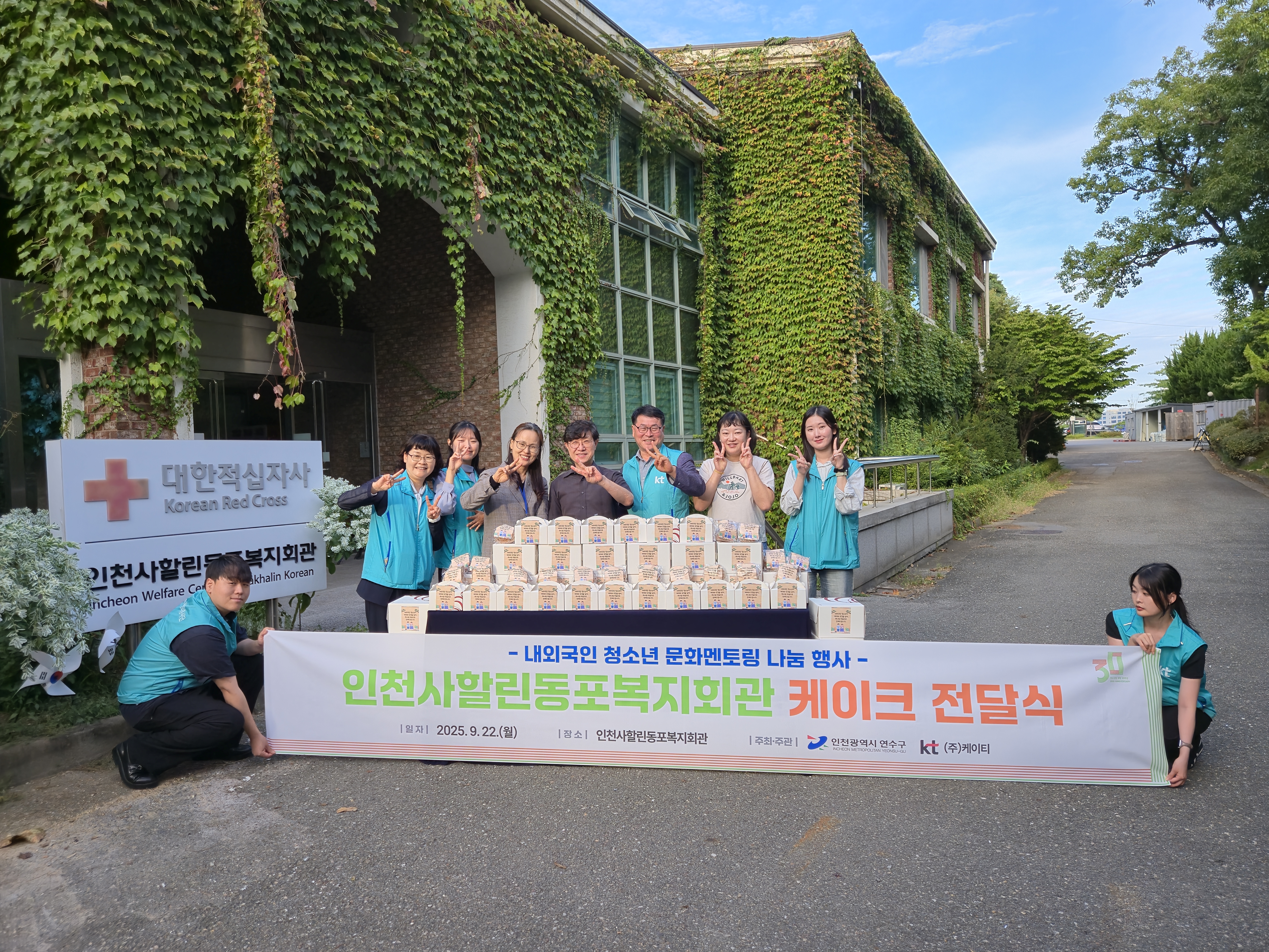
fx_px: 843
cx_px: 634
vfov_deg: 58.9
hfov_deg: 73.9
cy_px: 476
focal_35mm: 23
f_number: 1.8
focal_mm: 5.4
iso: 25
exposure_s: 1/337
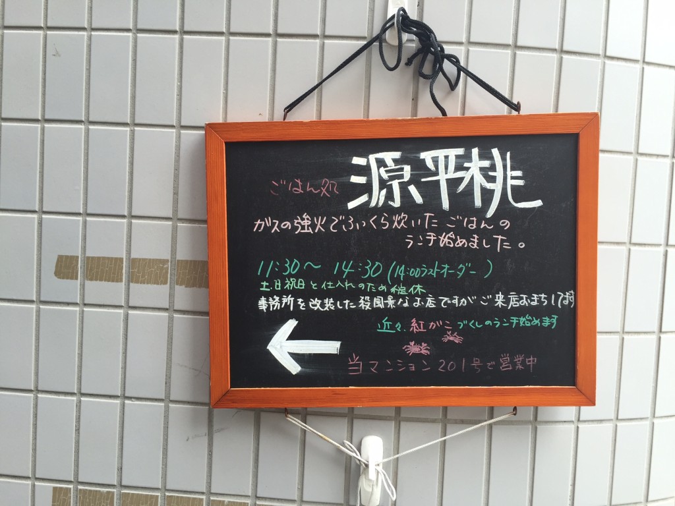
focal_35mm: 29
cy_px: 253
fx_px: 565
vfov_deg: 48.2
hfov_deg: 61.7
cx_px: 338
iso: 32
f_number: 2.2
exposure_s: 1/120
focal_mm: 4.15
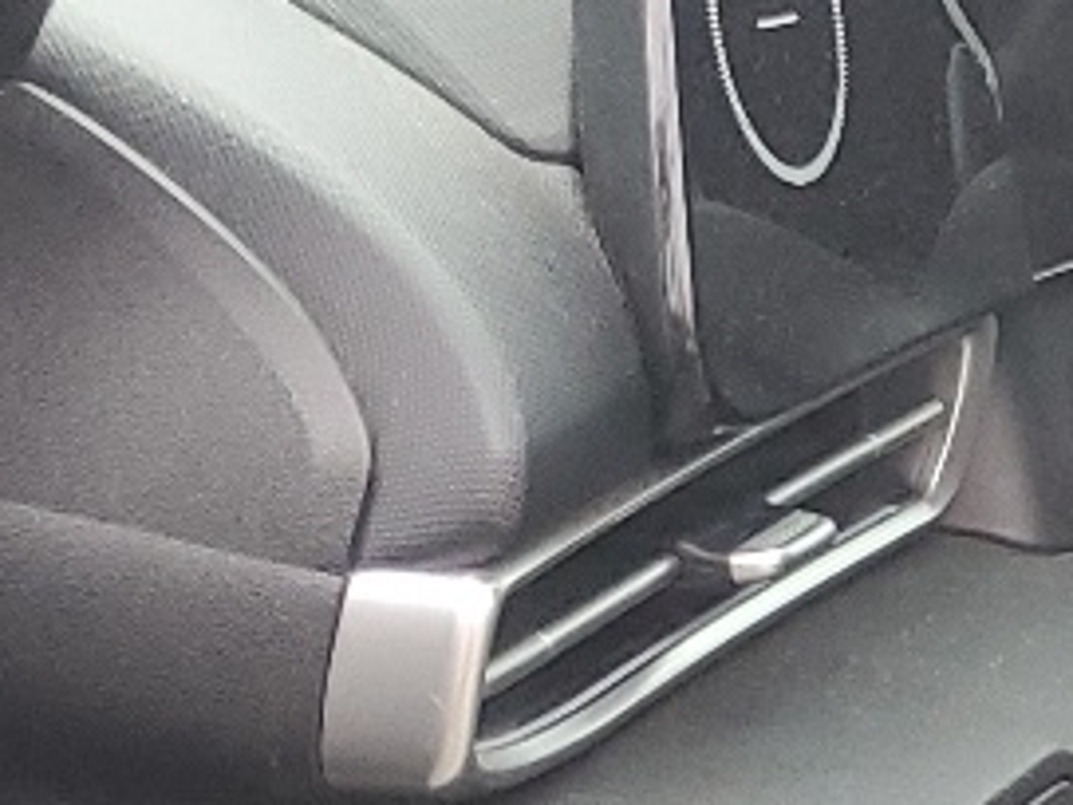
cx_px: 2951
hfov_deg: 10.3
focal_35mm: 153
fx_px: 4743
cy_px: 931
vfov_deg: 9.6
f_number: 1.5
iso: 89
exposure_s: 1/120
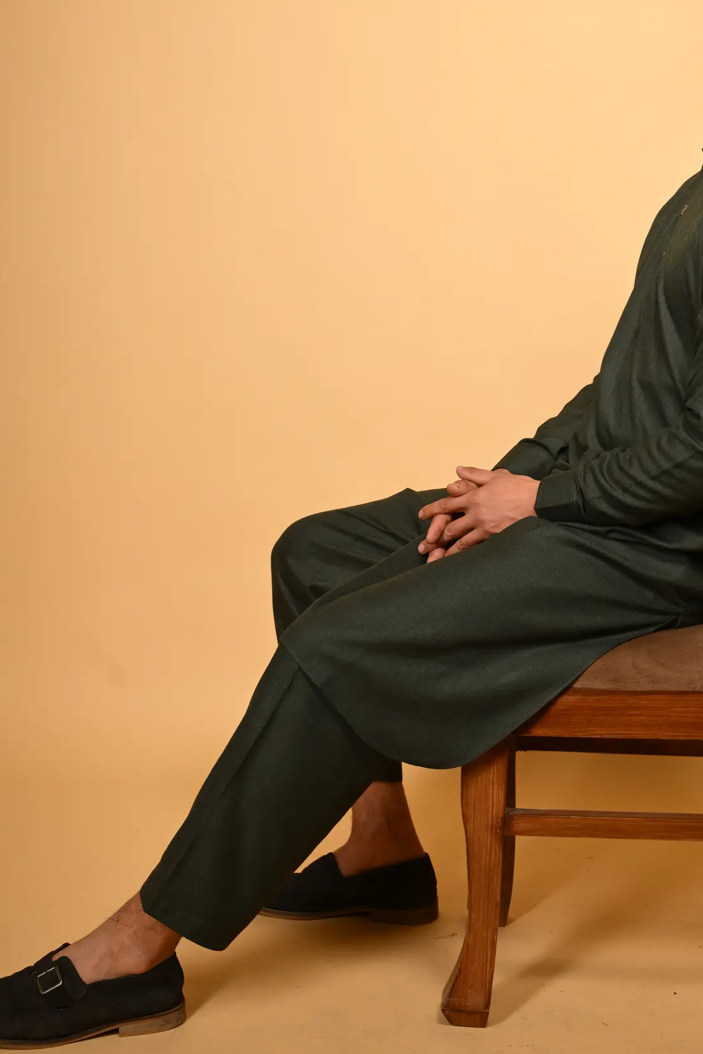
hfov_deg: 20.3
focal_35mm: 67
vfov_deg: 29.7
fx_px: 1963
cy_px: 302
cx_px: 452
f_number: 6.3
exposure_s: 1/200
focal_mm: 43
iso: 160
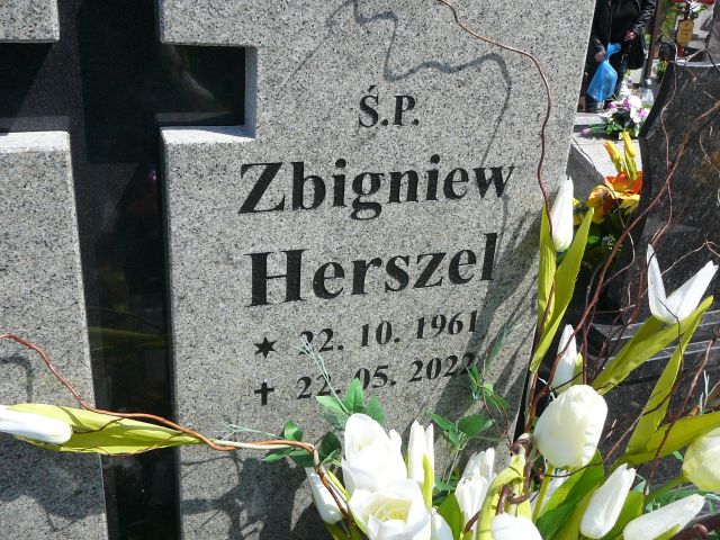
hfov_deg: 52.6
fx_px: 728
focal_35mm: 35
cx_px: 360
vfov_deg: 40.7
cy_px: 270
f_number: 5
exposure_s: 1/320
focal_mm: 5.2
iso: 80
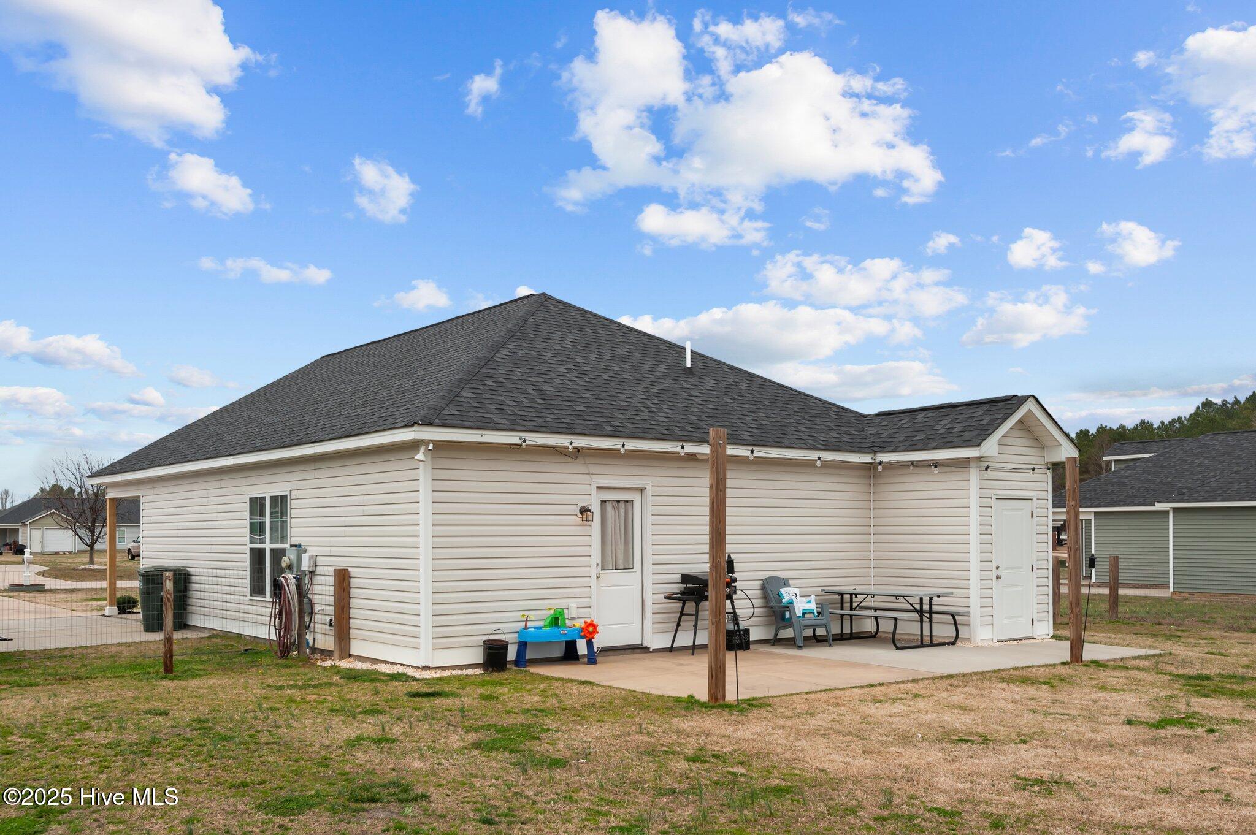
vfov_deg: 41.1
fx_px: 1116
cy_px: 418
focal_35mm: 32
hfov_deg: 58.8
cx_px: 628
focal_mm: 32
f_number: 10
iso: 400
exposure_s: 1/400
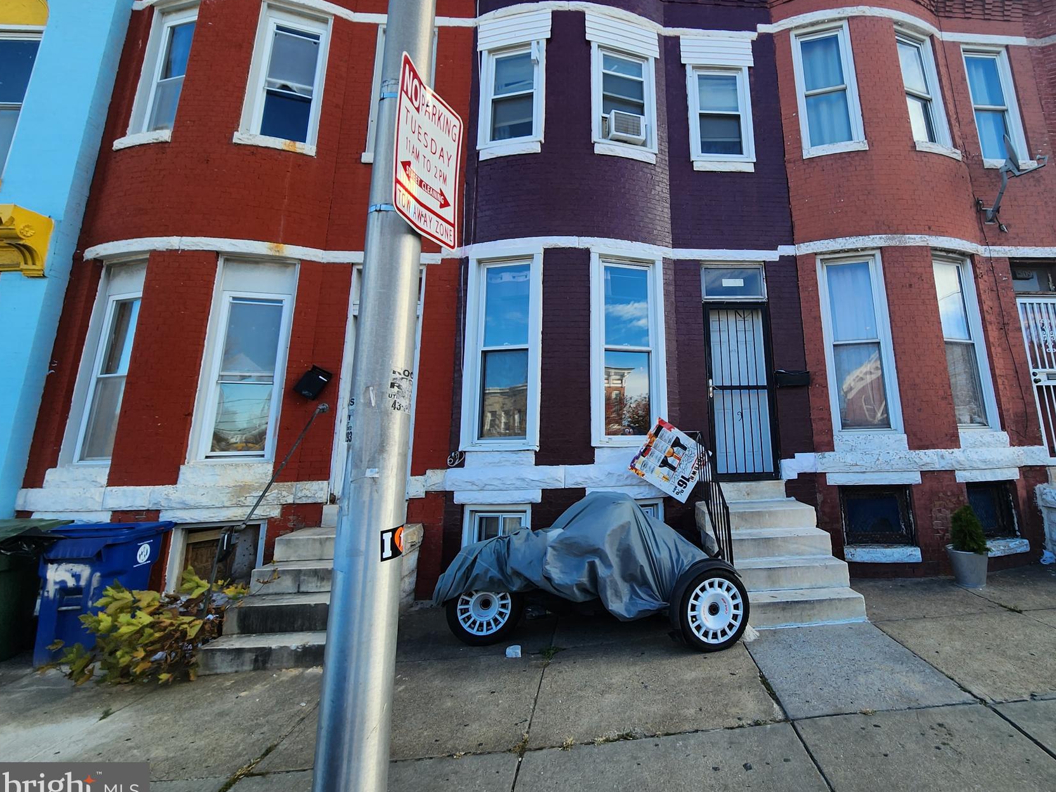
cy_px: 327
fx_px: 488
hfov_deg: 93.1
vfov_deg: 77.4
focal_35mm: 16
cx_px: 641
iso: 50
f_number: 2.2
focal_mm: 2.2
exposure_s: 1/471
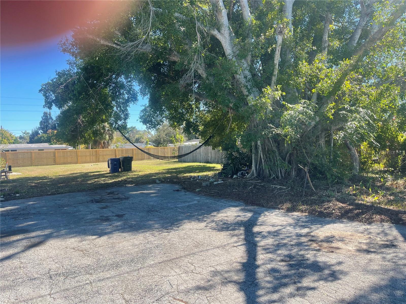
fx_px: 293
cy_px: 152
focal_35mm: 25
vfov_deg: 54.9
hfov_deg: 69.4
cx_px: 203
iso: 32
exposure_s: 1/938
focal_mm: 5.1
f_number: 1.6
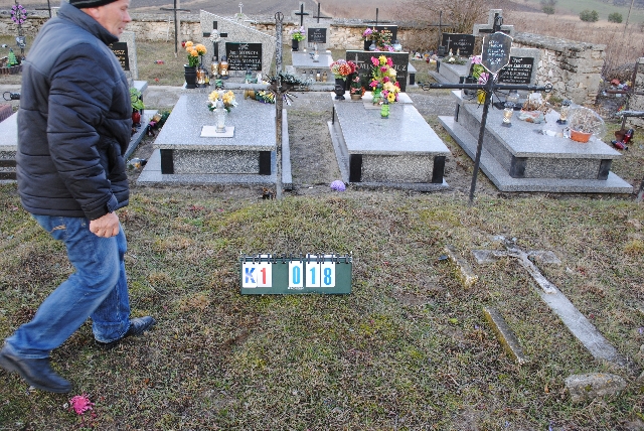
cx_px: 322
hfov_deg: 61.9
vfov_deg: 43.7
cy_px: 216
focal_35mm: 30
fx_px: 537
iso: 200
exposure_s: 1/125
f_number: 5.6
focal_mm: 20
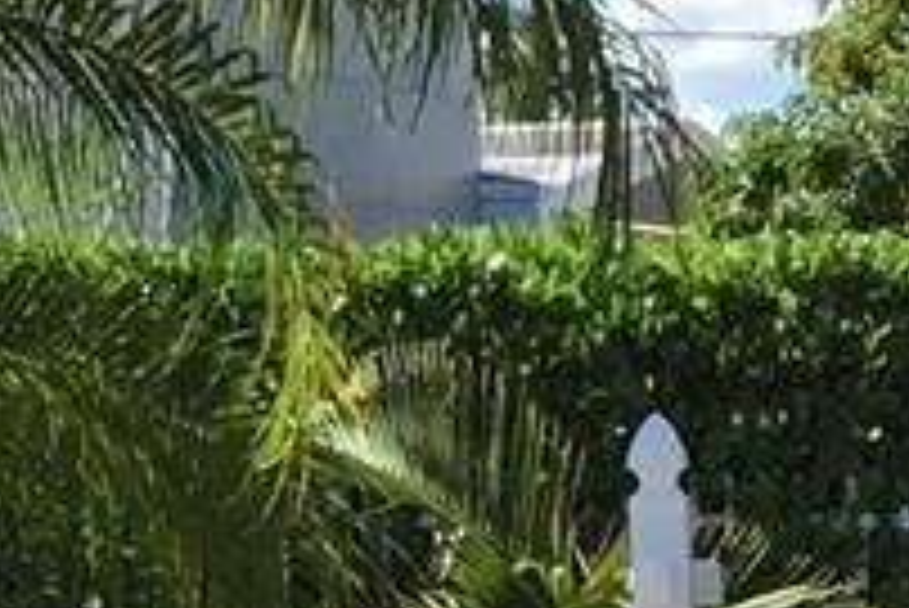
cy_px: 207
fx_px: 6443
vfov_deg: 5.4
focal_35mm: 255
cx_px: -1084
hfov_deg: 7.6
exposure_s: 1/806
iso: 25
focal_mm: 3.3
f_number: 2.4
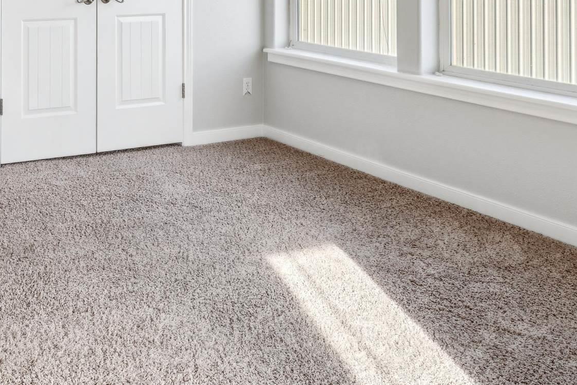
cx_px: 13
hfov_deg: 41.0
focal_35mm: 42
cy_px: -46
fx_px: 675
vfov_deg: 28.7
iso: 400
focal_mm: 15.4
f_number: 13
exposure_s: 1/30
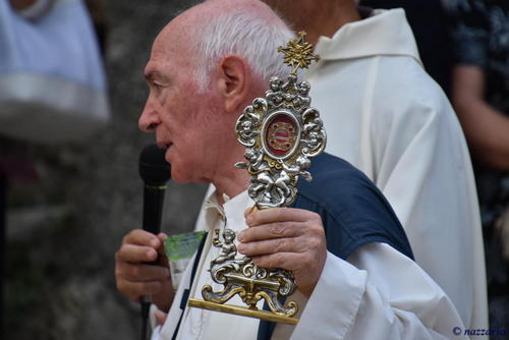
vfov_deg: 2.3
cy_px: 170
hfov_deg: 3.4
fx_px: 8488
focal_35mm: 600
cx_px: 254
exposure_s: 1/125
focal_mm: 400
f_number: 6.3
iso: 500
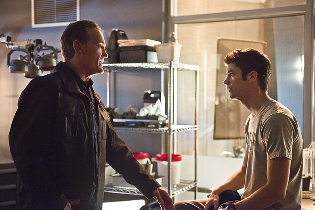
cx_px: 158
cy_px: 105
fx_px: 481
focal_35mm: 55
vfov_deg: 24.6
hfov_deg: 36.2
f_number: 2.8
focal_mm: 55
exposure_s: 1/200
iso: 3200
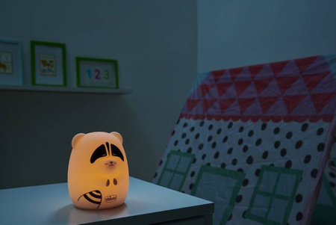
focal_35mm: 48
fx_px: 448
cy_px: 112
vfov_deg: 28.1
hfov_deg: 41.1
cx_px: 168
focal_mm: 48
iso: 80
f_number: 11
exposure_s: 1/1.59
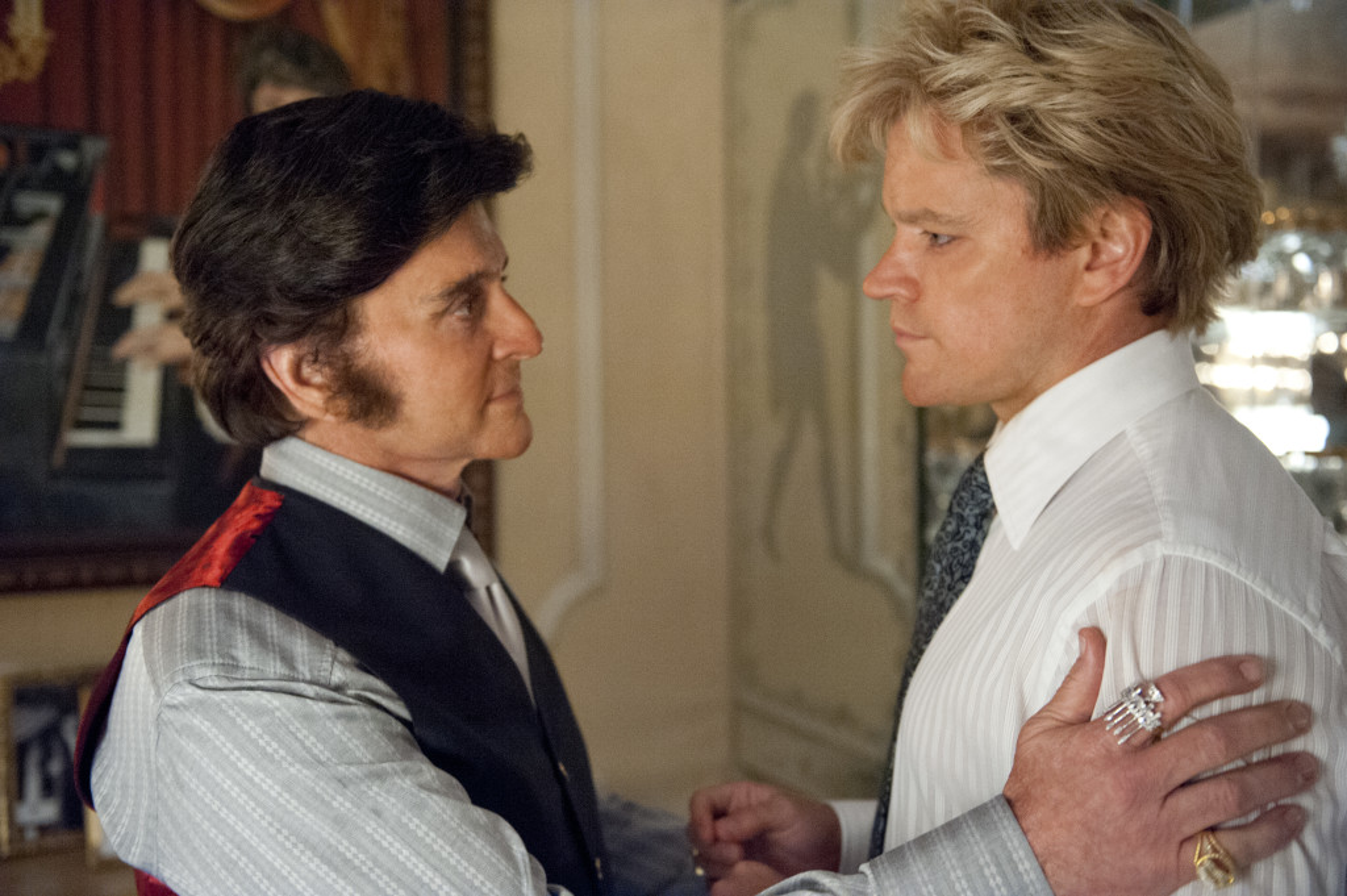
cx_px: 674
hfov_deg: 50.7
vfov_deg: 35.0
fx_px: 1421
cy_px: 448
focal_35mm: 38
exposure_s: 1/60
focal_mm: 38
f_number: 3.2
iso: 3200
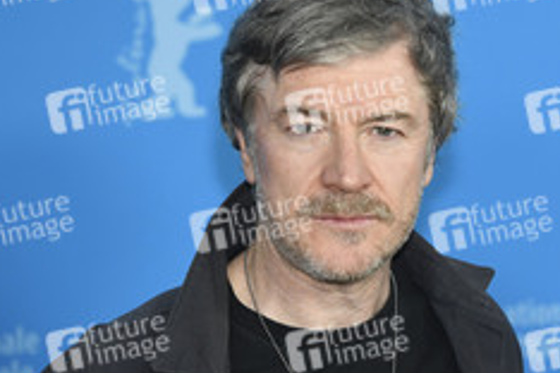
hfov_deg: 7.4
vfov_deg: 4.9
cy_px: 285
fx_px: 4340
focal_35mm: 279
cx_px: 523
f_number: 3.5
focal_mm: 145
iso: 800
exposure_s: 1/320
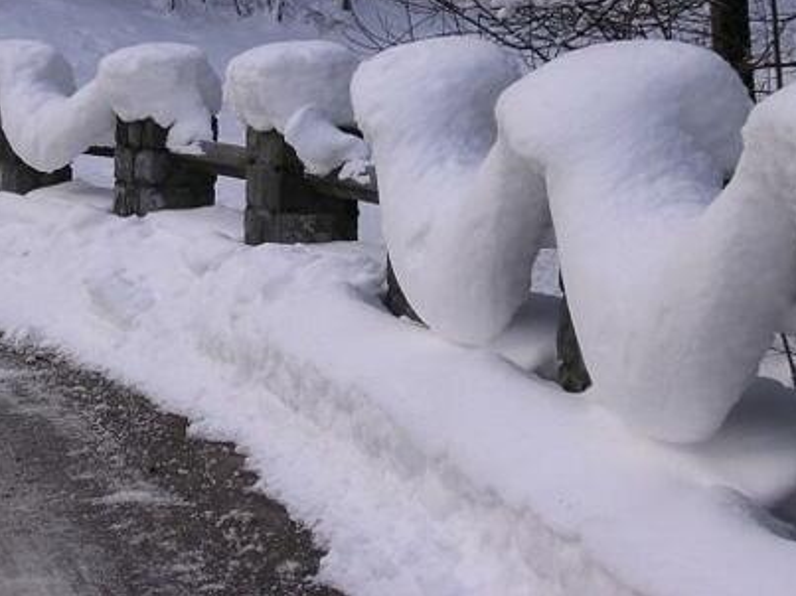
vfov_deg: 14.0
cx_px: 248
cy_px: 166
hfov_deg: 18.7
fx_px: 2414
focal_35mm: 105
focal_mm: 10.9
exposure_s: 1/316
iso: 100
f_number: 3.7
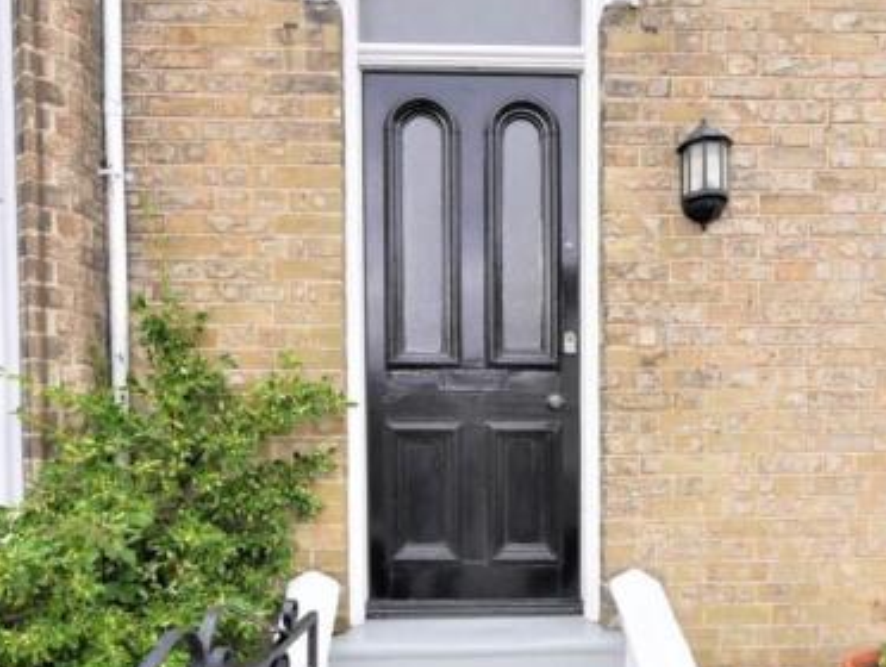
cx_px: 481
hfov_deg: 69.2
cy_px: 459
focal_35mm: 25
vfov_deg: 53.6
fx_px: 641
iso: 200
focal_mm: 8
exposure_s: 1/200
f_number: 5
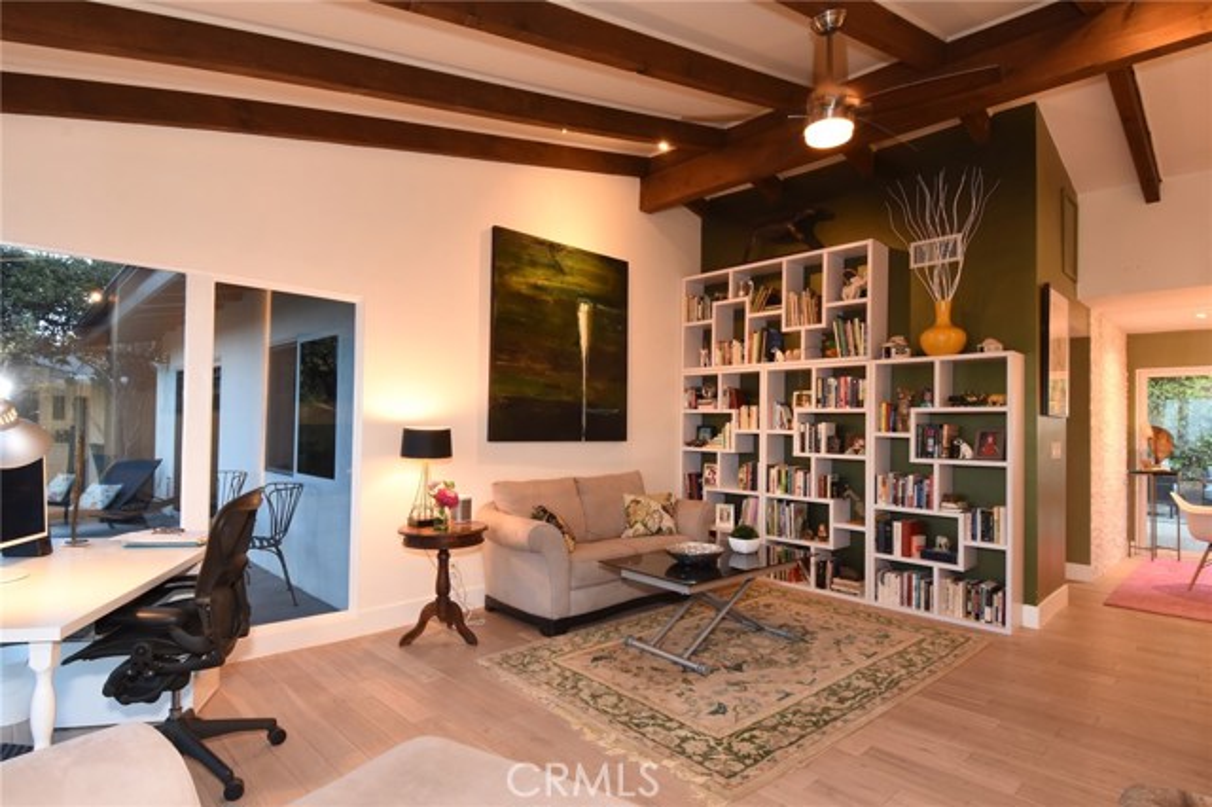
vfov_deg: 67.3
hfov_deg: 90.0
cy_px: 404
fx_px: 606
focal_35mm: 18
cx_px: 606
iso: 640
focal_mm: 12
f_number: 10
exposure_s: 1/6
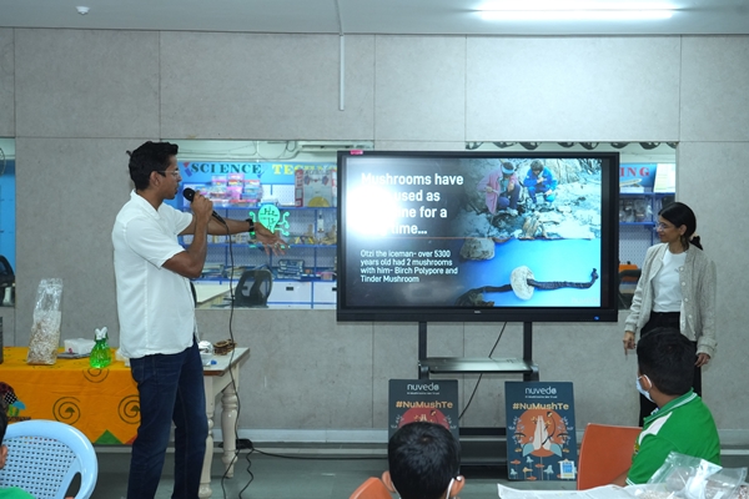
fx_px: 957
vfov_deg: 29.2
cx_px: 374
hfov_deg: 42.7
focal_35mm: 46
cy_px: 250
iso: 2500
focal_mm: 46
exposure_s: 1/80
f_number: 5.6
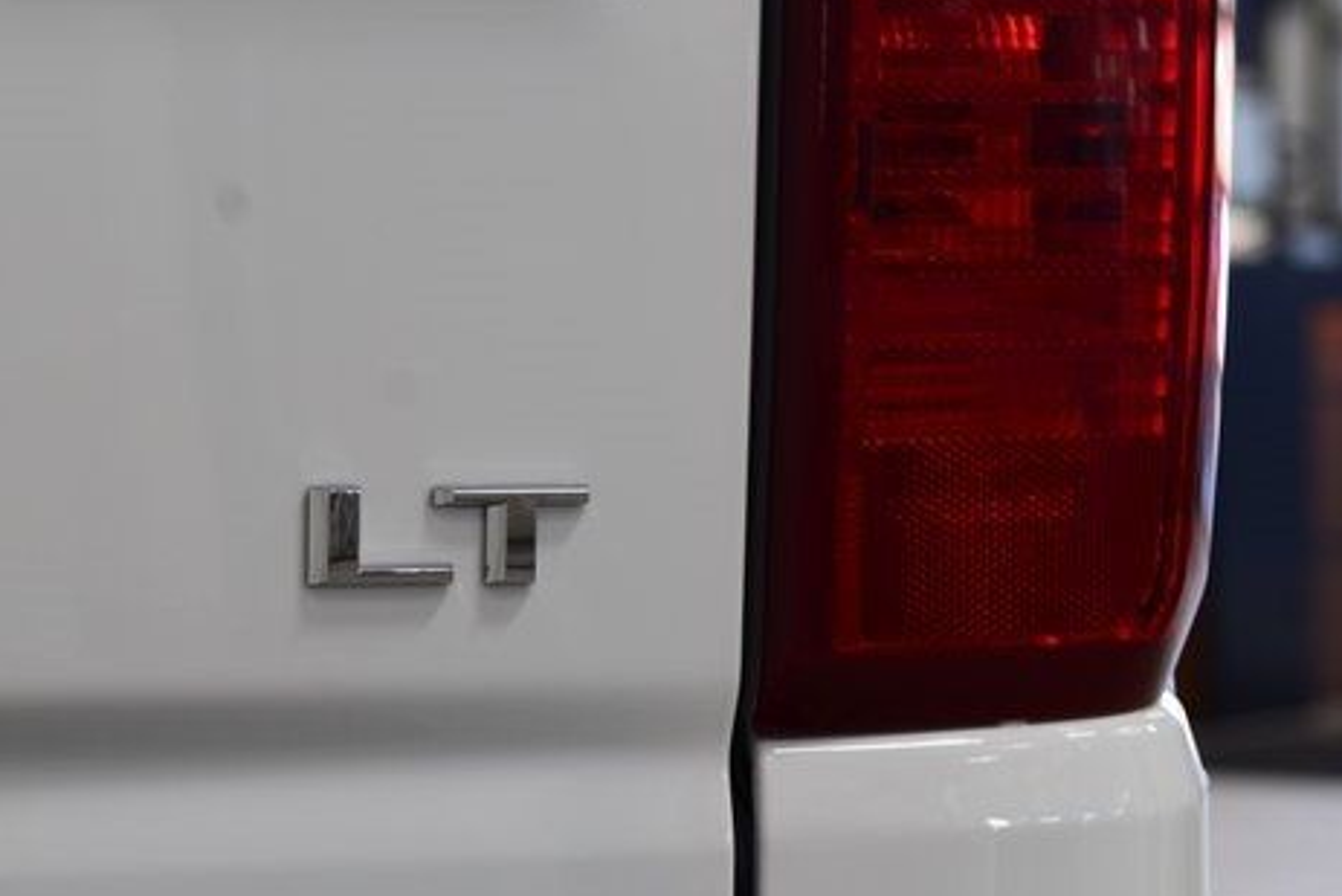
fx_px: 5407
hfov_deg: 14.1
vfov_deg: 9.5
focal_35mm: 145
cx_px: 461
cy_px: 465
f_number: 7.1
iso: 640
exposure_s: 1/30
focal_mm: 70
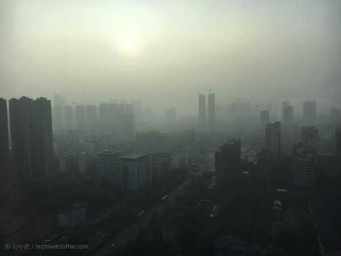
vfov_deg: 48.2
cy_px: 128
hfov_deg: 61.7
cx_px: 170
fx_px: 286
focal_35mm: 29
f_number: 2.2
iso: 25
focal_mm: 4.15
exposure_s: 1/1399
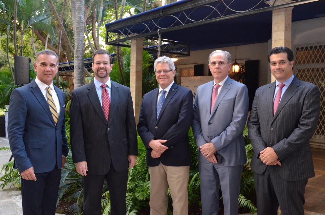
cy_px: 108
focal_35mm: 33
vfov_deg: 39.8
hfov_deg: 57.3
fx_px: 297
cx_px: 162
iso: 1600
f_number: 6.3
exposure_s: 1/60
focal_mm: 22
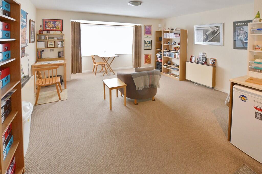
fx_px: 109
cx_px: 131
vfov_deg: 77.2
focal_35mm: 15
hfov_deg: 100.4
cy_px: 87
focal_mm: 10
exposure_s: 1/15
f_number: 8
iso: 400
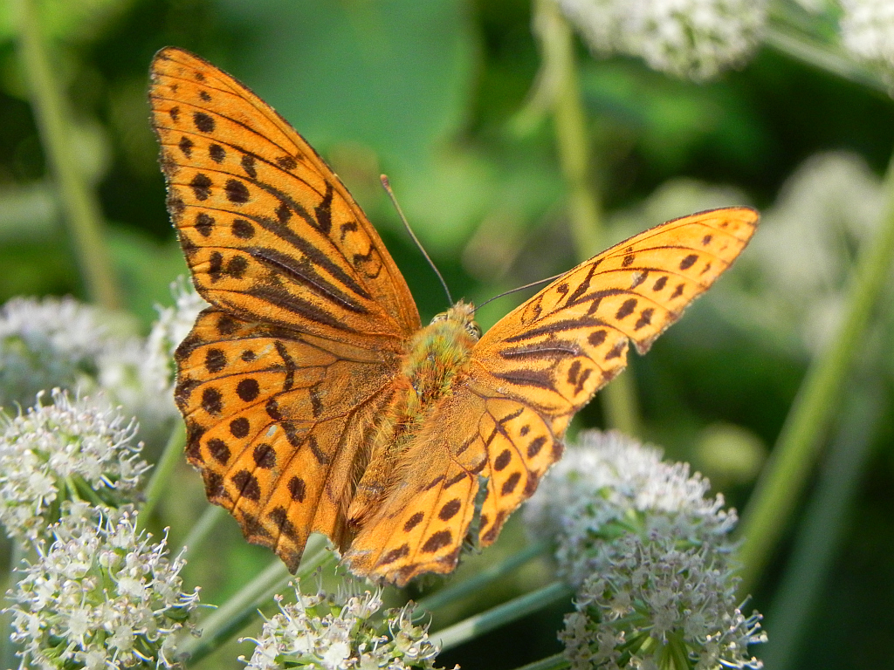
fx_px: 3332
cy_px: 335
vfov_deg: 11.5
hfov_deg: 15.3
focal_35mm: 129
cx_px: 447
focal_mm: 23
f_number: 4.5
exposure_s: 1/335
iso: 400
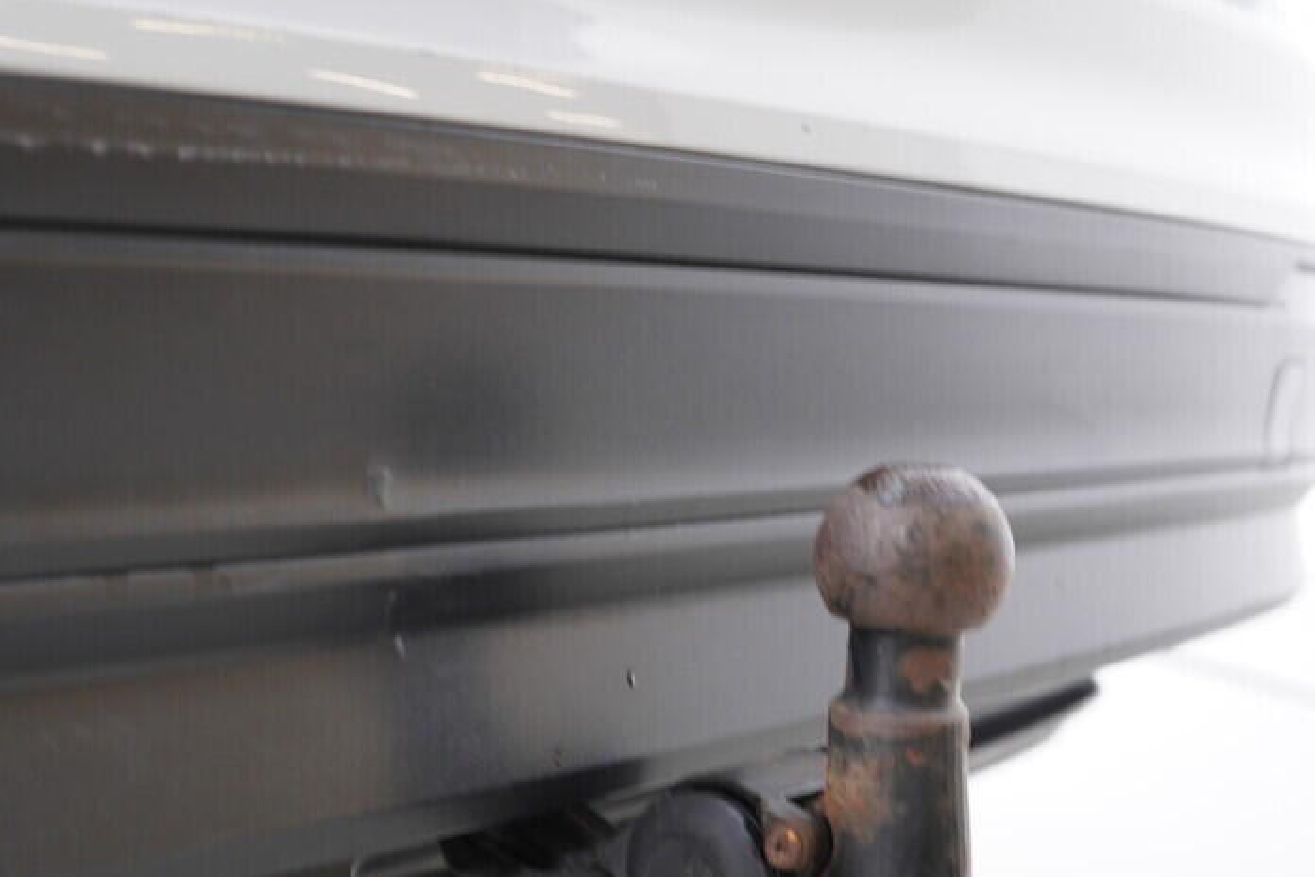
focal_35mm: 53
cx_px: 589
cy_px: 642
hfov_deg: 37.5
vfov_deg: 25.3
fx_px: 1936
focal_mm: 24
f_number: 2.8
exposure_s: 1/40
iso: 160
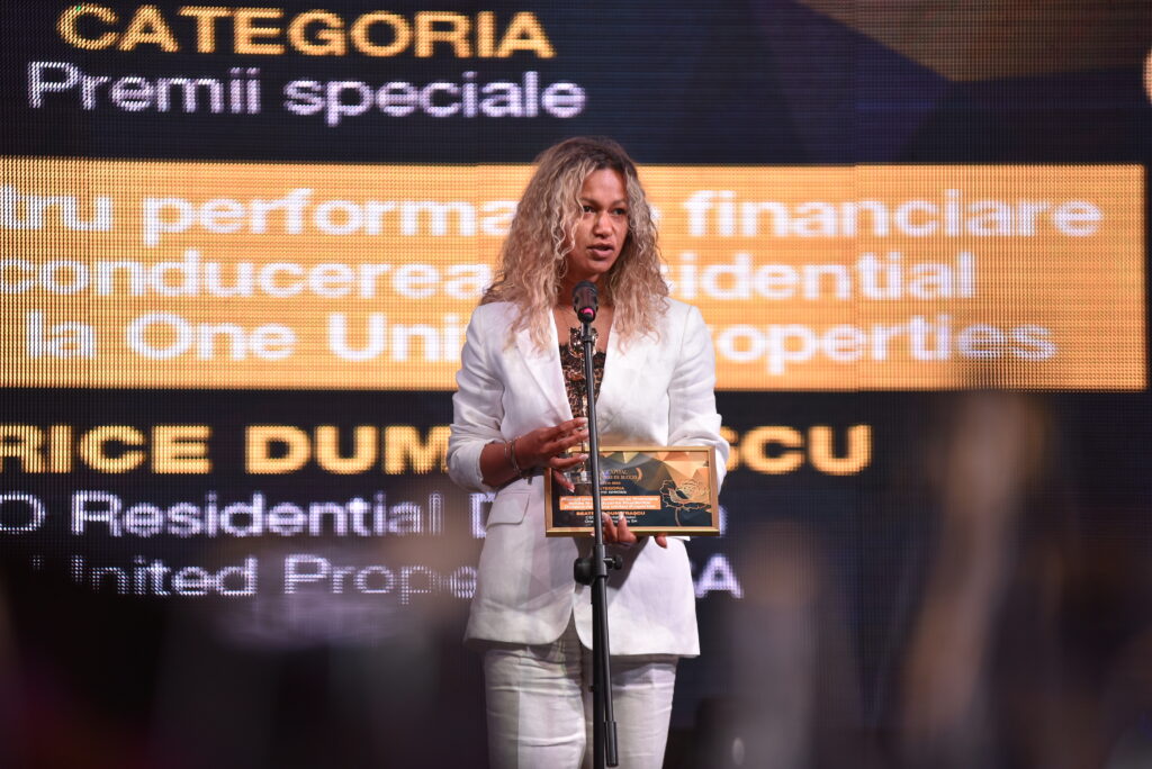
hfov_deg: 10.3
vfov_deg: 6.9
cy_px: 384
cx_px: 576
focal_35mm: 200
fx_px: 6403
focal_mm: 200
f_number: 3.5
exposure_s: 1/200
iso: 800
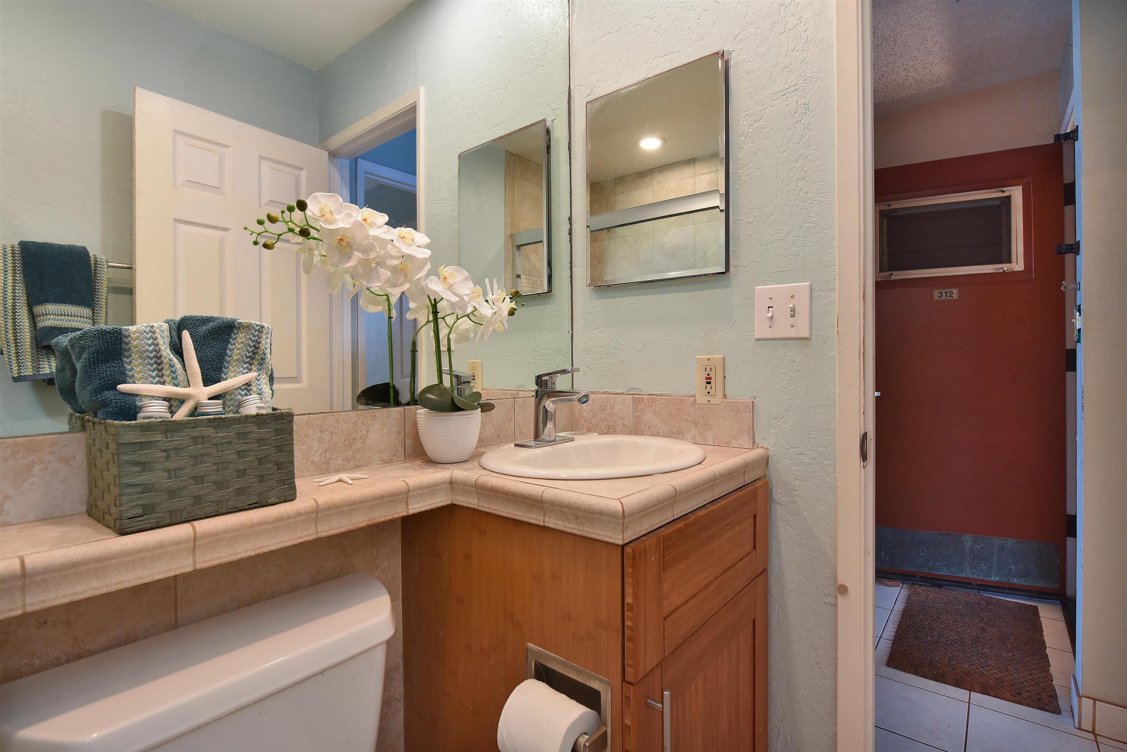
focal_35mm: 17
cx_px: 564
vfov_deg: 70.5
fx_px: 532
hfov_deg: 93.3
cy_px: 376
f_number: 16
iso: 800
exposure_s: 1/60
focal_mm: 17
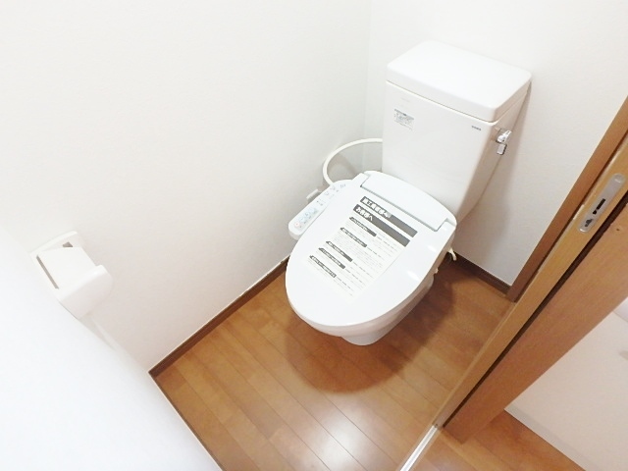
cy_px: 236
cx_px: 314
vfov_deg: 63.4
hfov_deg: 79.0
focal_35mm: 21
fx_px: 381
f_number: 3.5
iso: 500
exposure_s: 1/30
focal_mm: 3.7
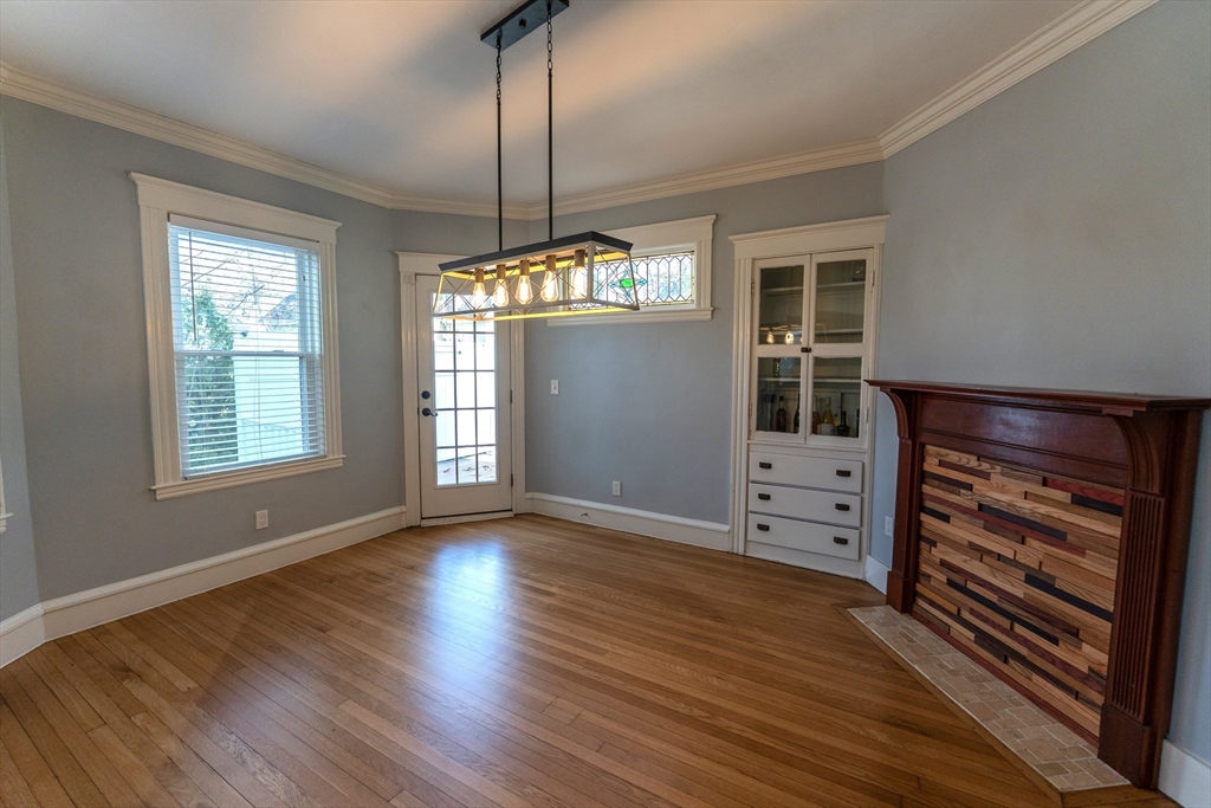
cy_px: 404
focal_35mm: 15
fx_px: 505
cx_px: 606
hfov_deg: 100.4
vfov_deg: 77.3
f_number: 4
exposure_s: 1/100
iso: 400
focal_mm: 10
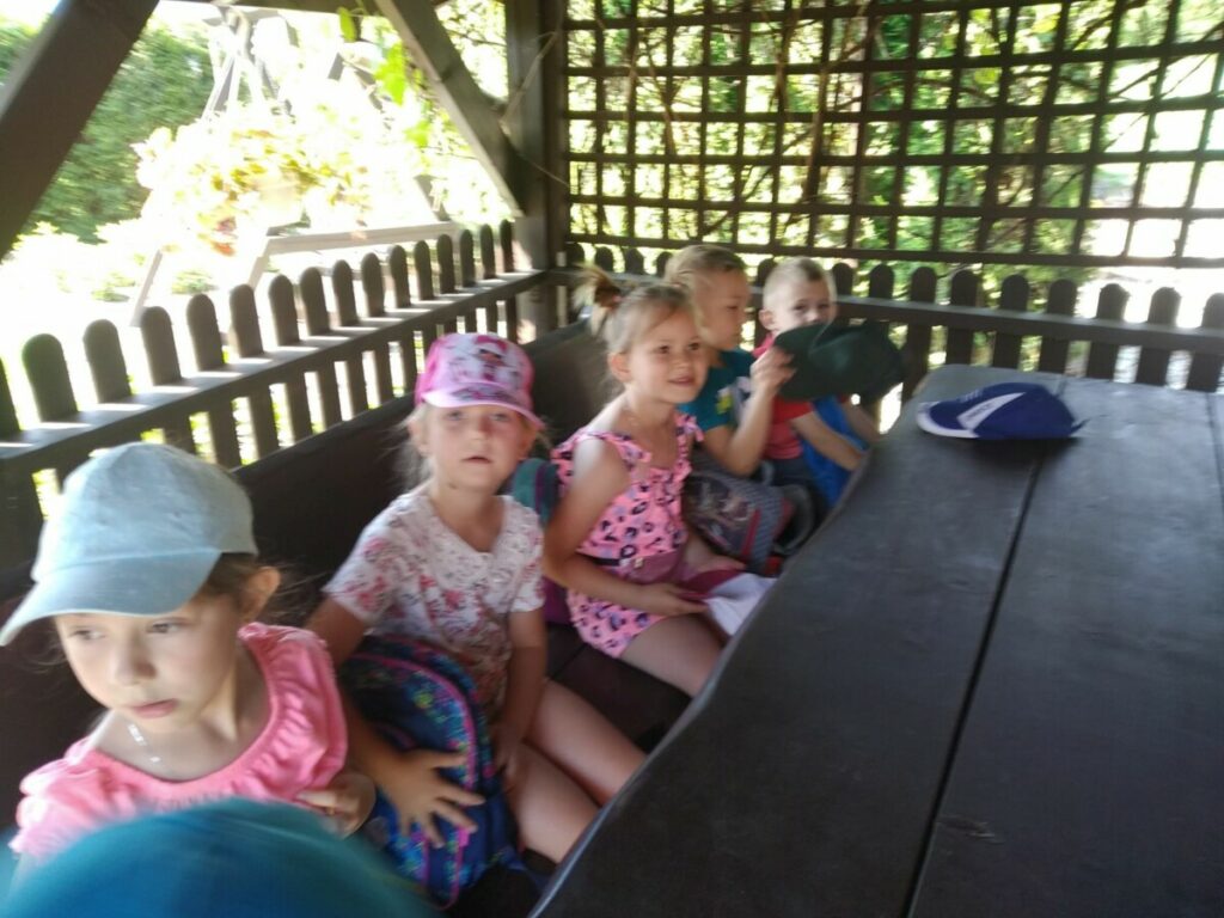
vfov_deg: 53.1
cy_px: 459
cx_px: 612
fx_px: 919
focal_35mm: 26
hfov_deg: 67.3
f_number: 2.2
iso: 100
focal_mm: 3.82
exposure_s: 1/33
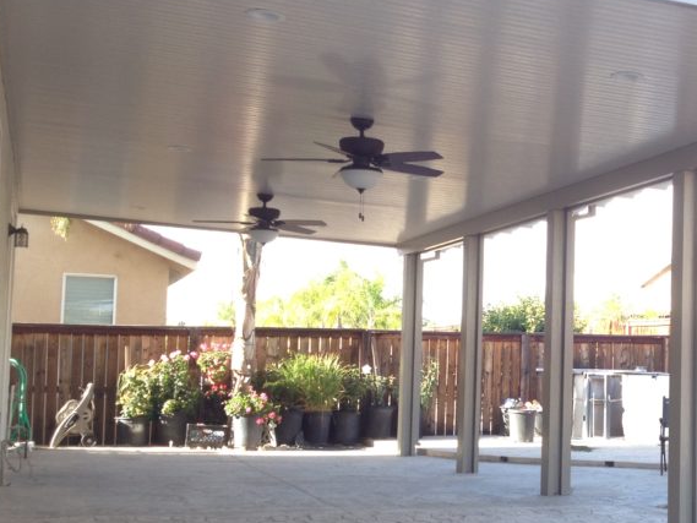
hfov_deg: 30.0
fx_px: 1269
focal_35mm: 63
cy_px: 280
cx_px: 560
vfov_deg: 23.3
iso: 50
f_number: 2.4
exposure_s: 1/143
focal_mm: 4.28
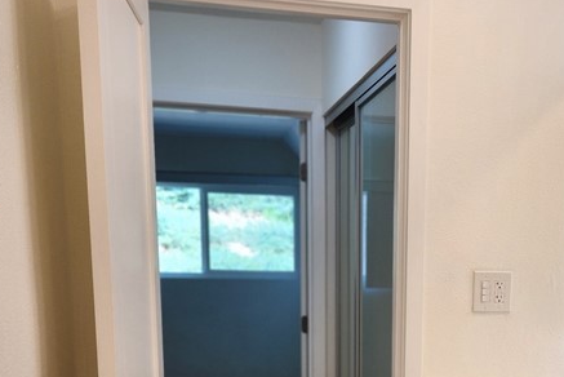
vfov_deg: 22.7
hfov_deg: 35.1
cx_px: 394
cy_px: 427
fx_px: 878
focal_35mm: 56
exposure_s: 1/120
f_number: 1.8
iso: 40
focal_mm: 5.4
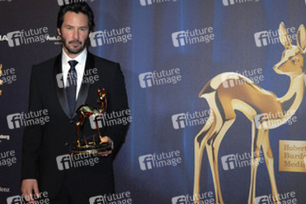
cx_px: 170
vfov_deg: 15.7
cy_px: 99
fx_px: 740
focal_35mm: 87
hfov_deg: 23.4
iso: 800
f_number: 5.6
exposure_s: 1/125
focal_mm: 48
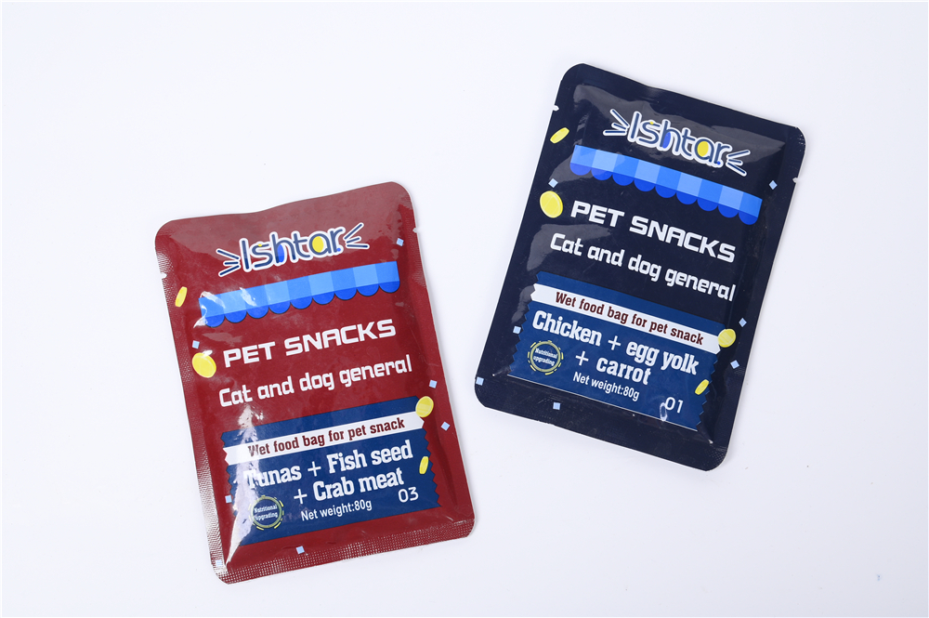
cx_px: 464
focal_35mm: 55
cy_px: 309
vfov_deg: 24.6
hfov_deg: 36.3
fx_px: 1418
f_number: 11
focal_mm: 55
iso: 200
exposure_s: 1/125
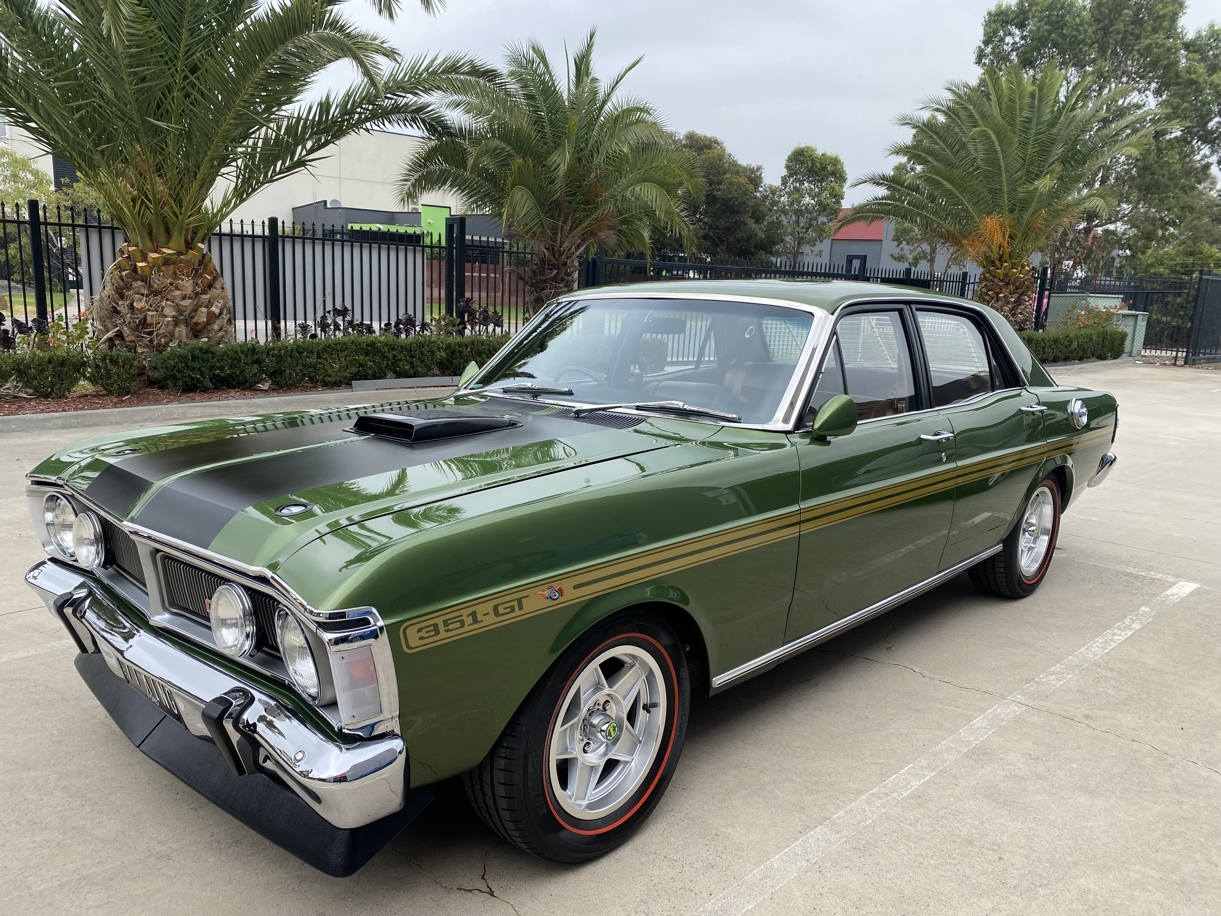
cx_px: 610
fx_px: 917
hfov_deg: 67.3
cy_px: 458
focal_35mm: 26
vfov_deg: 53.1
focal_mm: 4.25
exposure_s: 1/788
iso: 32
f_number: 1.8
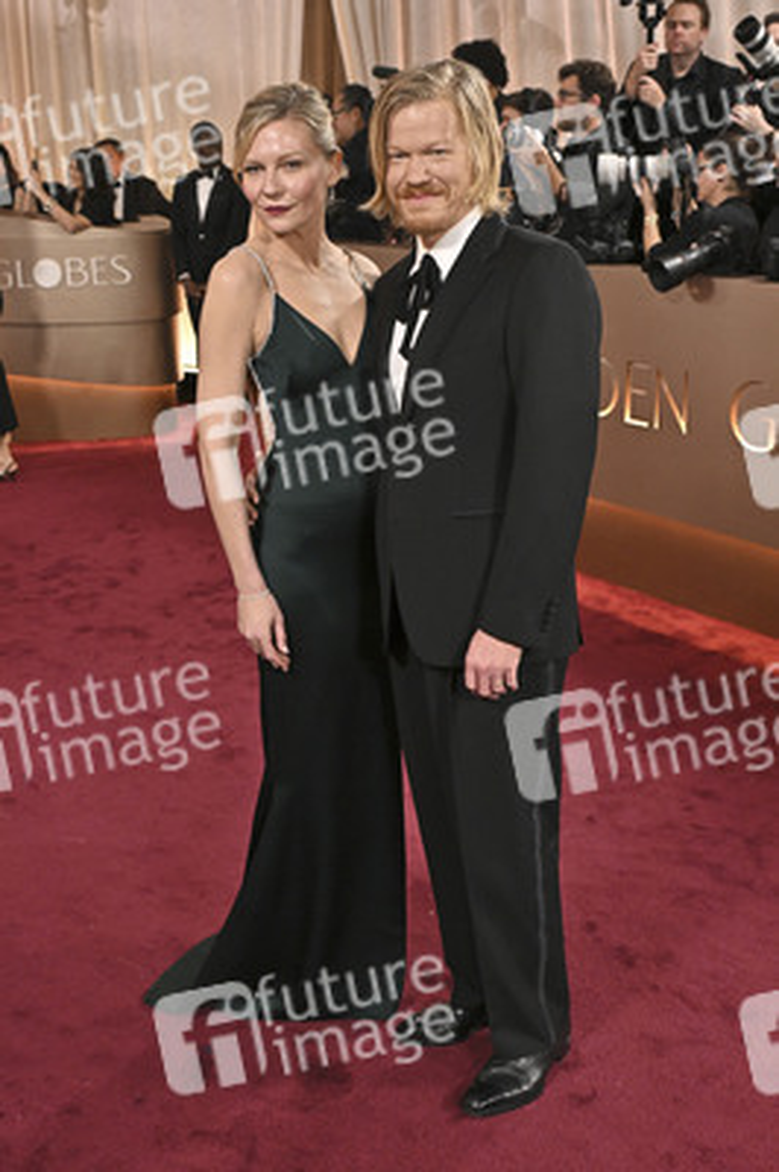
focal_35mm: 35
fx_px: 1138
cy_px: 586
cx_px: 390
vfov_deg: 54.5
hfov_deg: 37.8
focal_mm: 35
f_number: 5.6
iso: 2500
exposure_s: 1/320
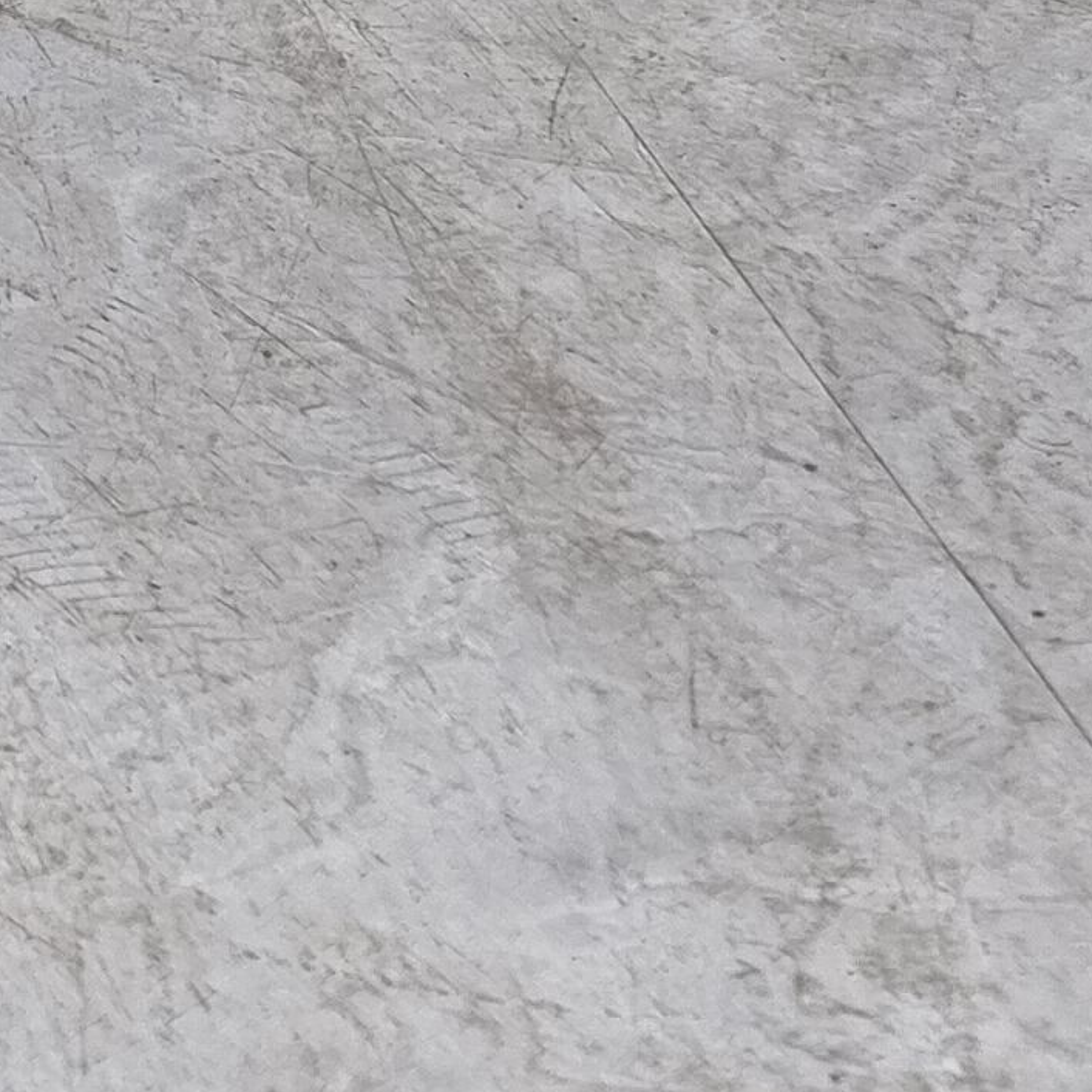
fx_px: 4675
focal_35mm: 131
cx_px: -1494
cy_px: -836
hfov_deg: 11.2
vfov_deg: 12.3
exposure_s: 1/100
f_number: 1.8
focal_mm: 5.4
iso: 80
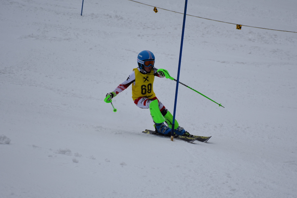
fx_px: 1300
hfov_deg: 13.0
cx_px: 156
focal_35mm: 158
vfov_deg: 8.7
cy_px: 118
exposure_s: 1/1600
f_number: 6.3
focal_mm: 85
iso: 400
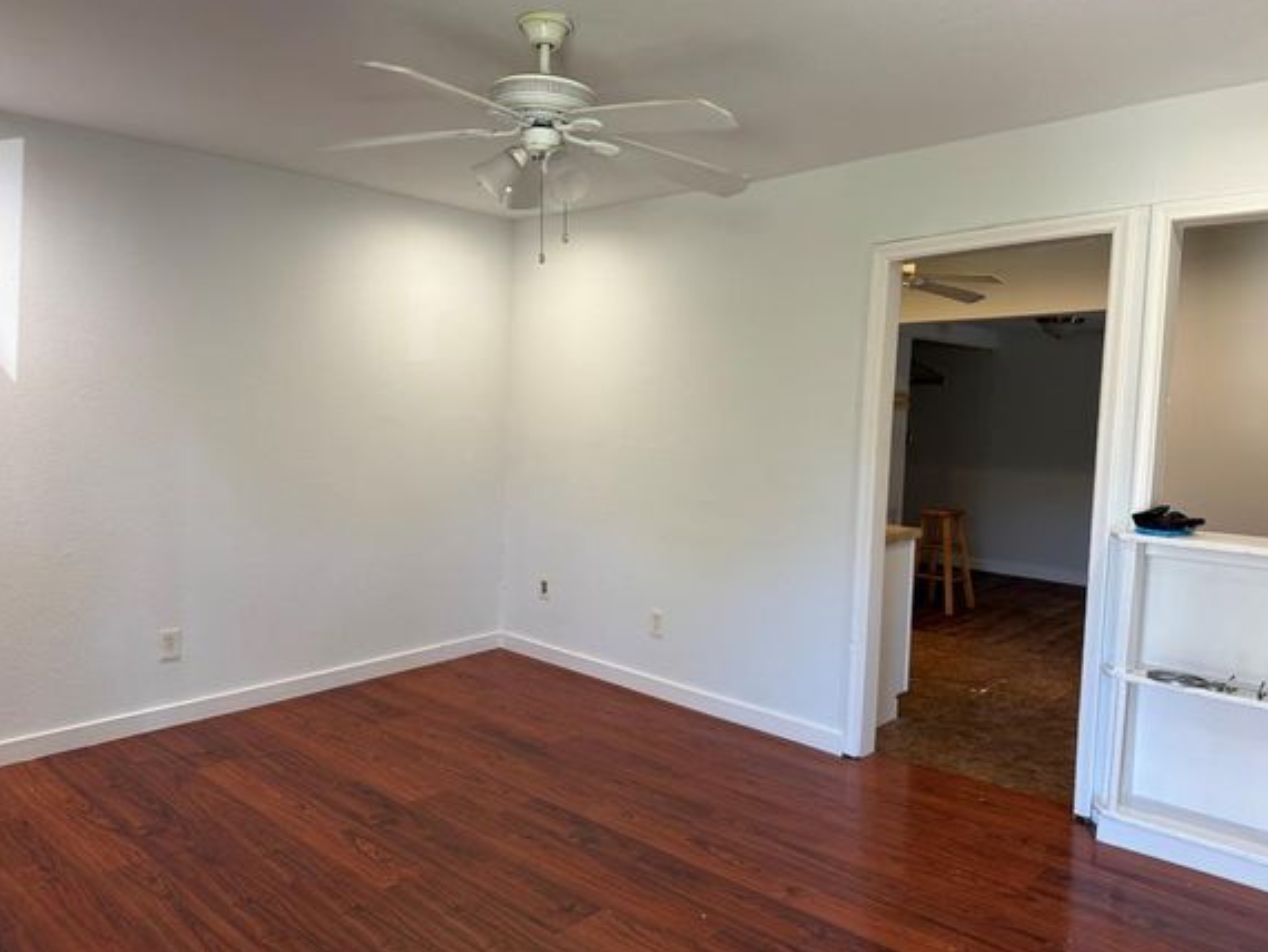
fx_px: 916
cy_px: 462
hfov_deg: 69.4
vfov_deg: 54.9
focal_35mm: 25
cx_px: 621
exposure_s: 1/120
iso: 160
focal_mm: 6.76
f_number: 1.78
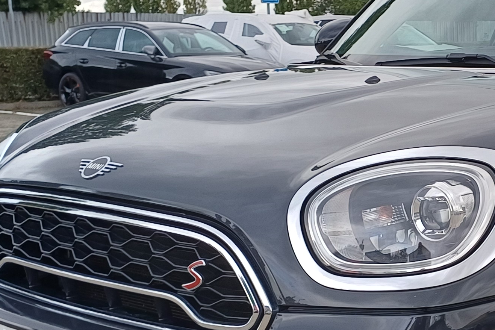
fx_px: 1086
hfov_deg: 24.3
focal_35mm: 79
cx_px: 519
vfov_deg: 17.2
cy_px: 225
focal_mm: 4.65
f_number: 1.8
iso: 50
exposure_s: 1/209
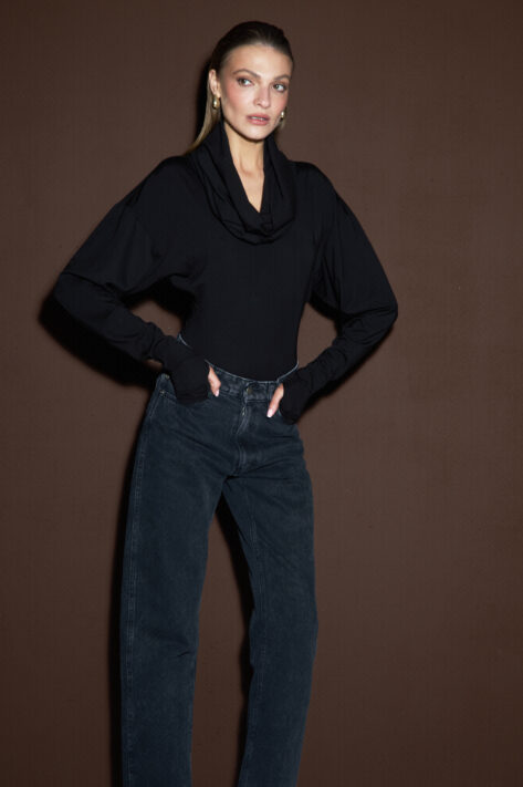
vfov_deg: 28.9
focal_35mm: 70
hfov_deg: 19.4
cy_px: 394
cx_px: 262
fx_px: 1528
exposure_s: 1/125
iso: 200
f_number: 8
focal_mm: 70
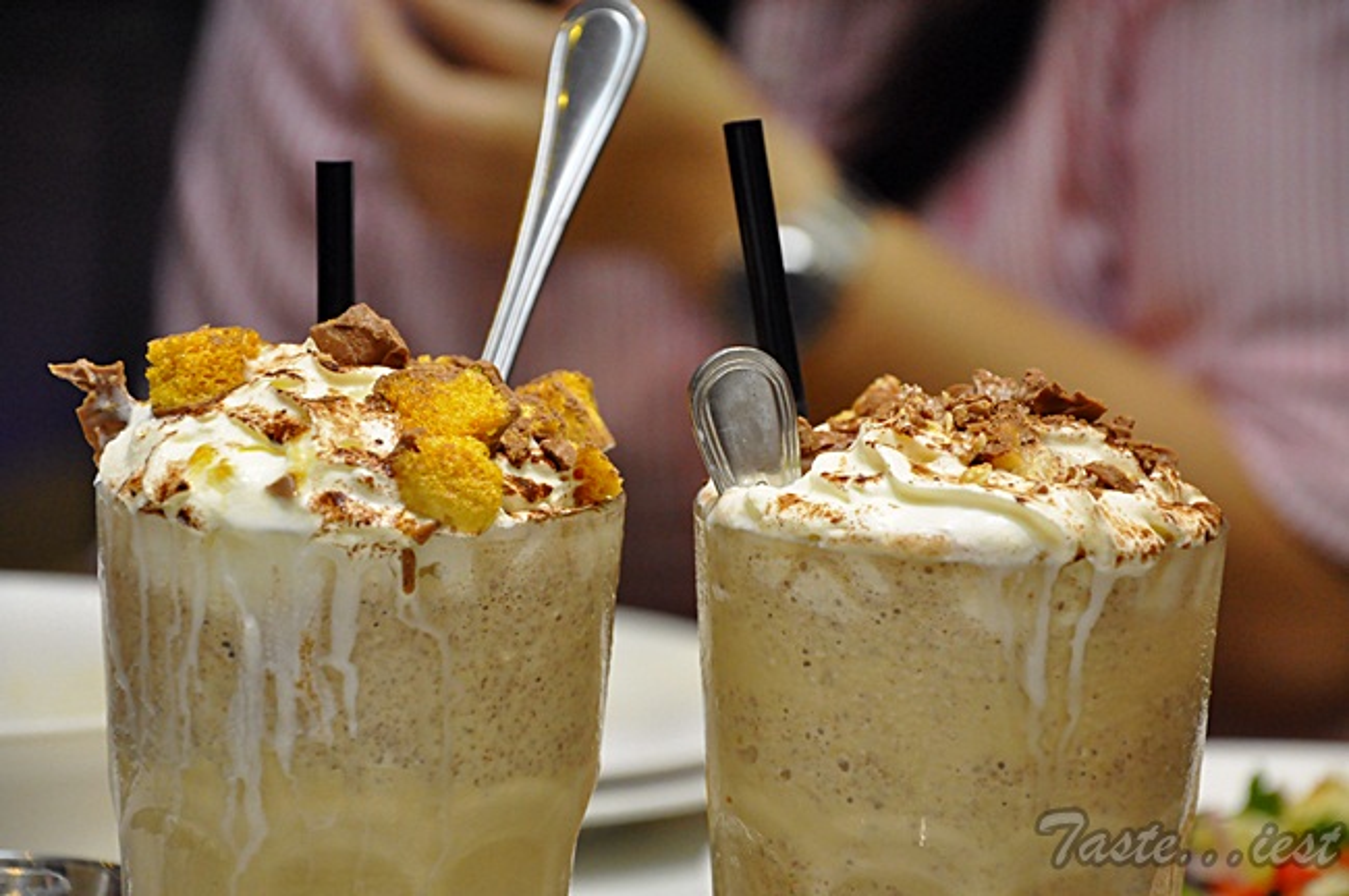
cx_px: 674
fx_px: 5896
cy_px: 448
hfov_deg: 13.1
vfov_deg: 8.7
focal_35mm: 158
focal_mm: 105
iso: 2000
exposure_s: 1/60
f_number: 5.6
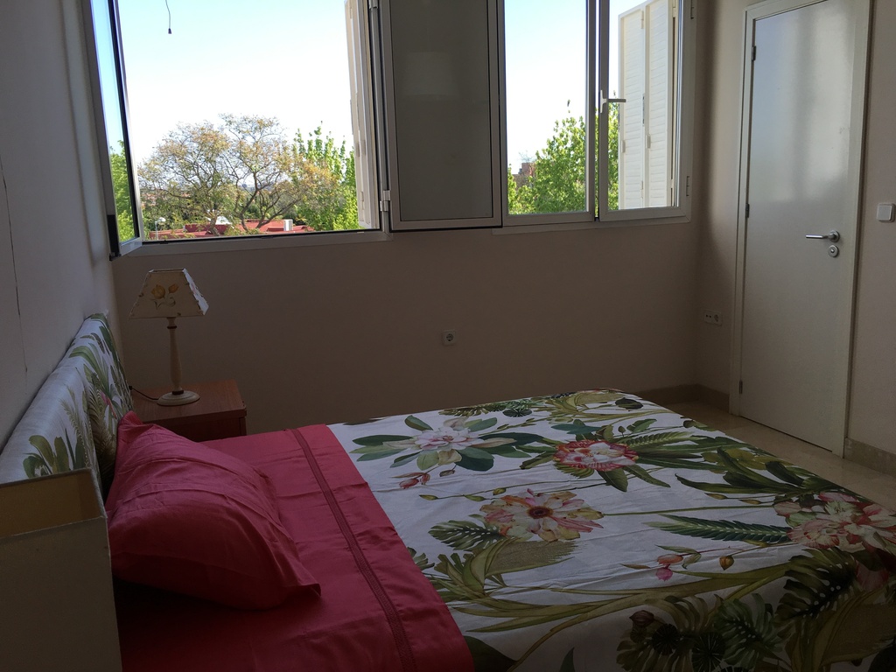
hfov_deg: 61.7
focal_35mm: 29
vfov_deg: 48.2
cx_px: 448
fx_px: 751
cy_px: 336
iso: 25
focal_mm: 4.15
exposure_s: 1/458
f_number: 2.2
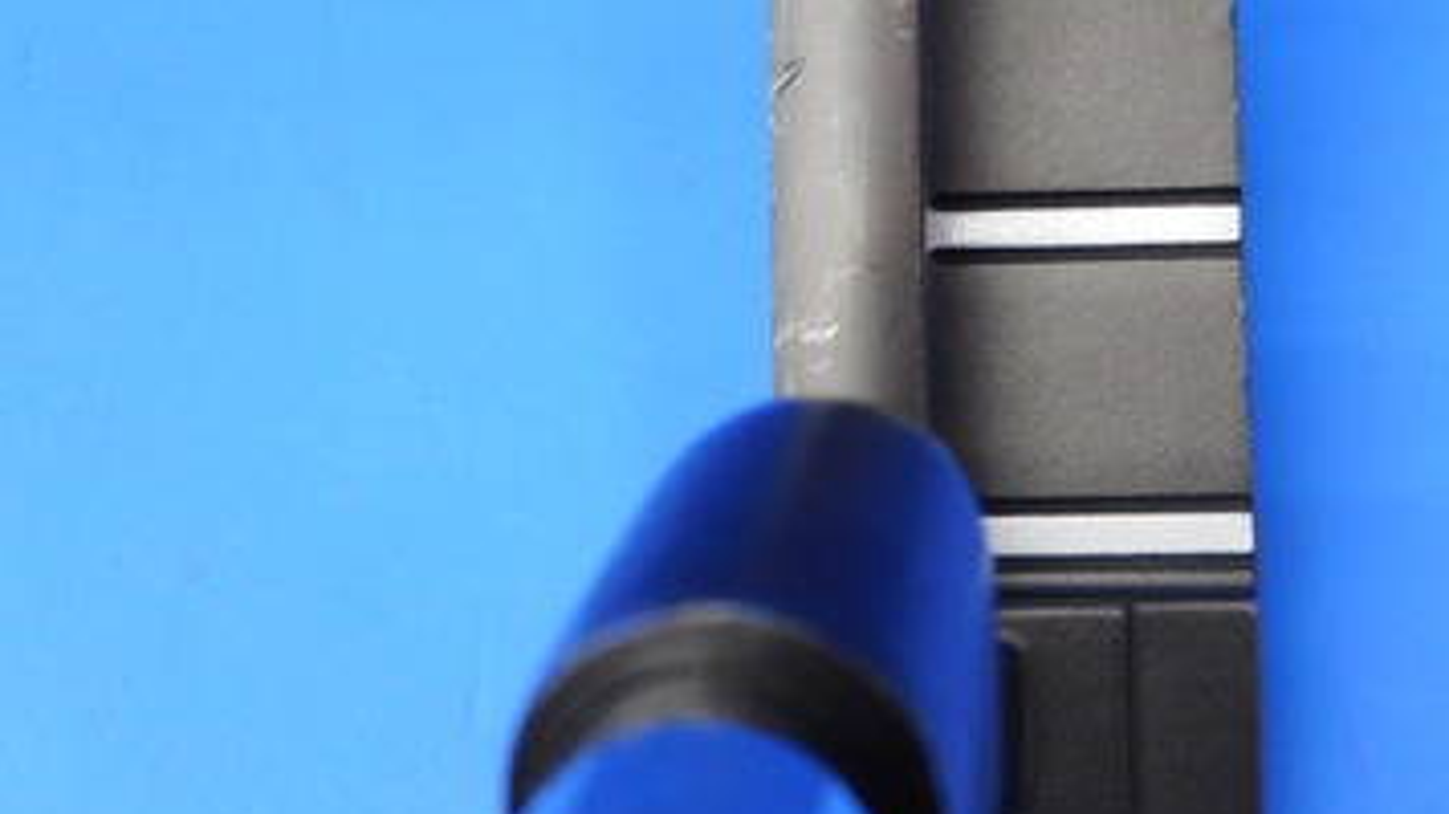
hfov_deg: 41.2
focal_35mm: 49
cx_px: 1034
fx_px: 1882
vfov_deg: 24.2
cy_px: 220
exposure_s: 1/30
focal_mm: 4.5
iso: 125
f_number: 3.7
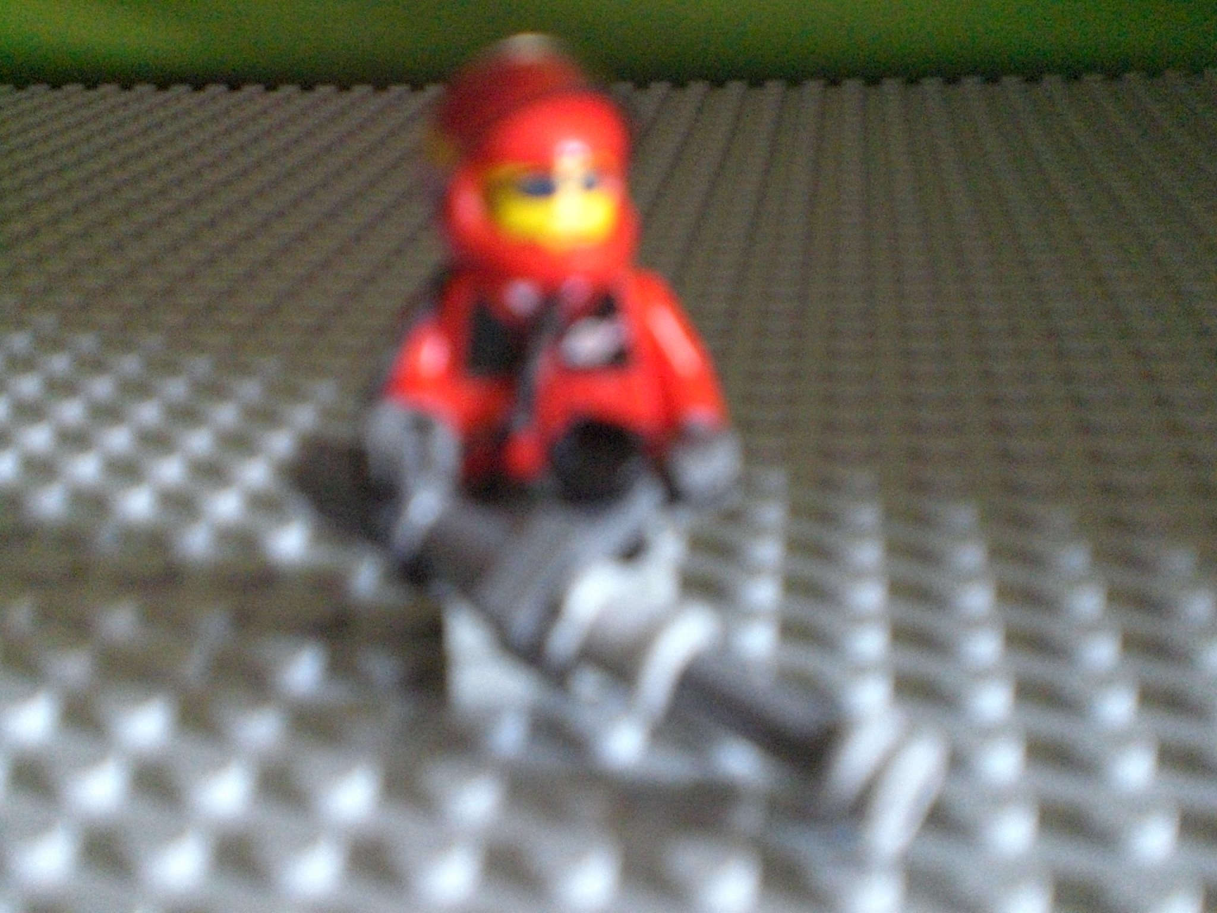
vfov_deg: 28.6
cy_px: 456
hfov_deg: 37.5
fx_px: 1793
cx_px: 608
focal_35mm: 51
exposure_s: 1/15
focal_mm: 8.44
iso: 800
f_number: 3.6
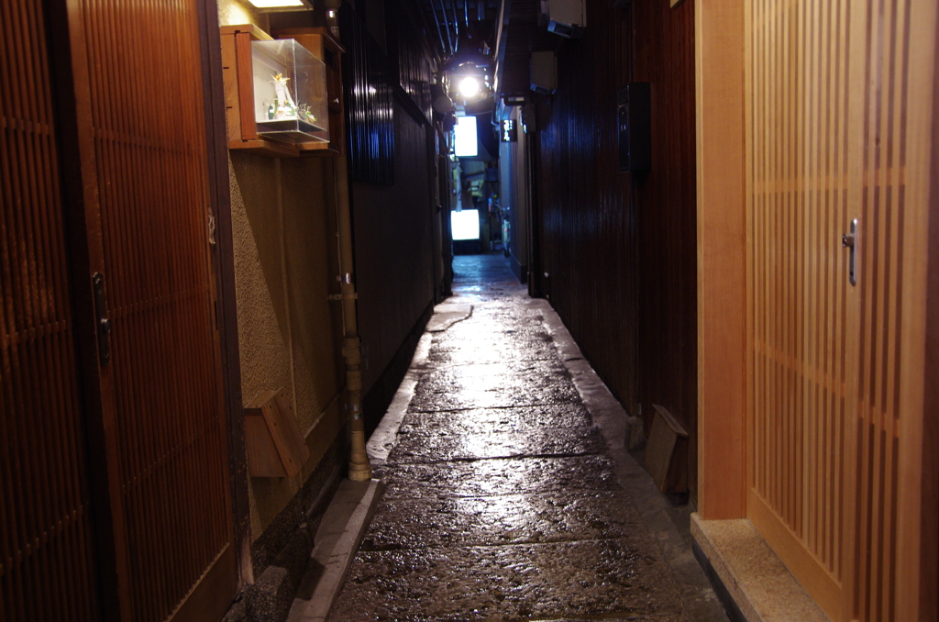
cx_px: 470
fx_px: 937
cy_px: 311
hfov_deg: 53.2
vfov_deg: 36.7
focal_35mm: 36
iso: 1250
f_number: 4
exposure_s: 1/10
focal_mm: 24
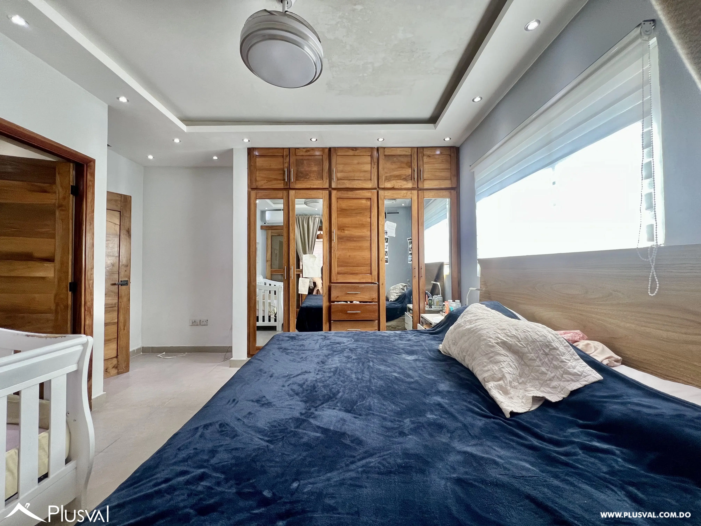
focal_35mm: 13
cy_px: 263
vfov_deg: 89.9
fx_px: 263
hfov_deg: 106.2
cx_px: 350
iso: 100
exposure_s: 1/99
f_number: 1.8
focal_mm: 1.57
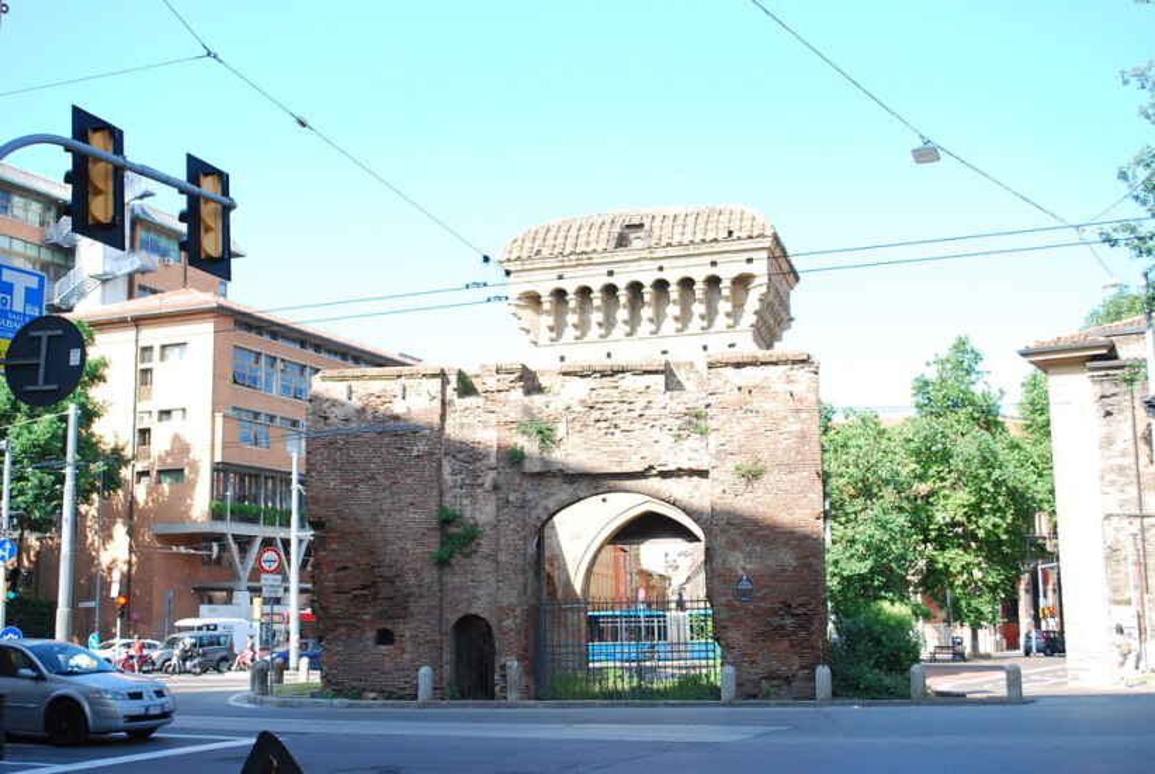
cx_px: 578
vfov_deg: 31.0
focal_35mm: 44
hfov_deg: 44.9
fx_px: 1398
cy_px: 387
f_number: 5
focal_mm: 29
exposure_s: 1/400
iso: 400
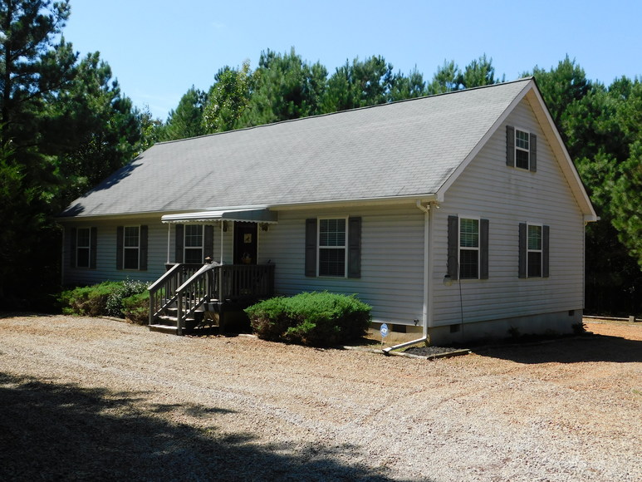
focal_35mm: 36
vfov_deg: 39.7
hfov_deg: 51.3
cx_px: 321
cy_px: 241
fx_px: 668
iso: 125
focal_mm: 6.3
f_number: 3.5
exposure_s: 1/800
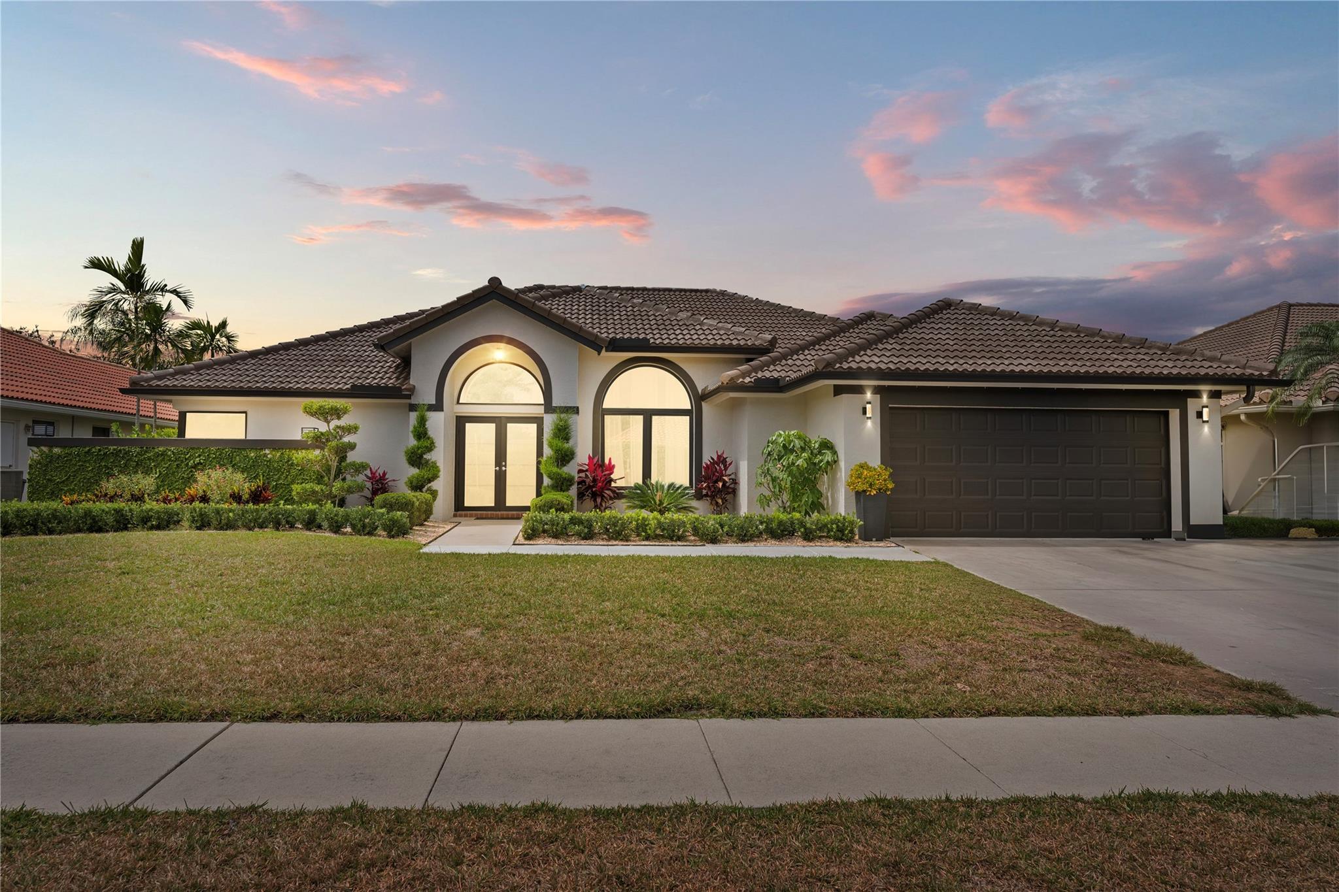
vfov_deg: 61.9
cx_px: 670
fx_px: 744
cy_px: 446
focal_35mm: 20
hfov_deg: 84.0
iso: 64
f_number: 8
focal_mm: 20
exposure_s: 1/50
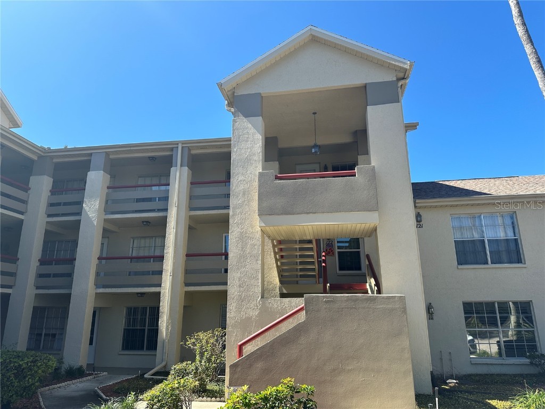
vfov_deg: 56.8
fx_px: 378
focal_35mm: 24
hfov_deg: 71.6
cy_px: 204
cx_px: 272
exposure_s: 1/2299
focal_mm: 6.86
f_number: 1.78
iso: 80
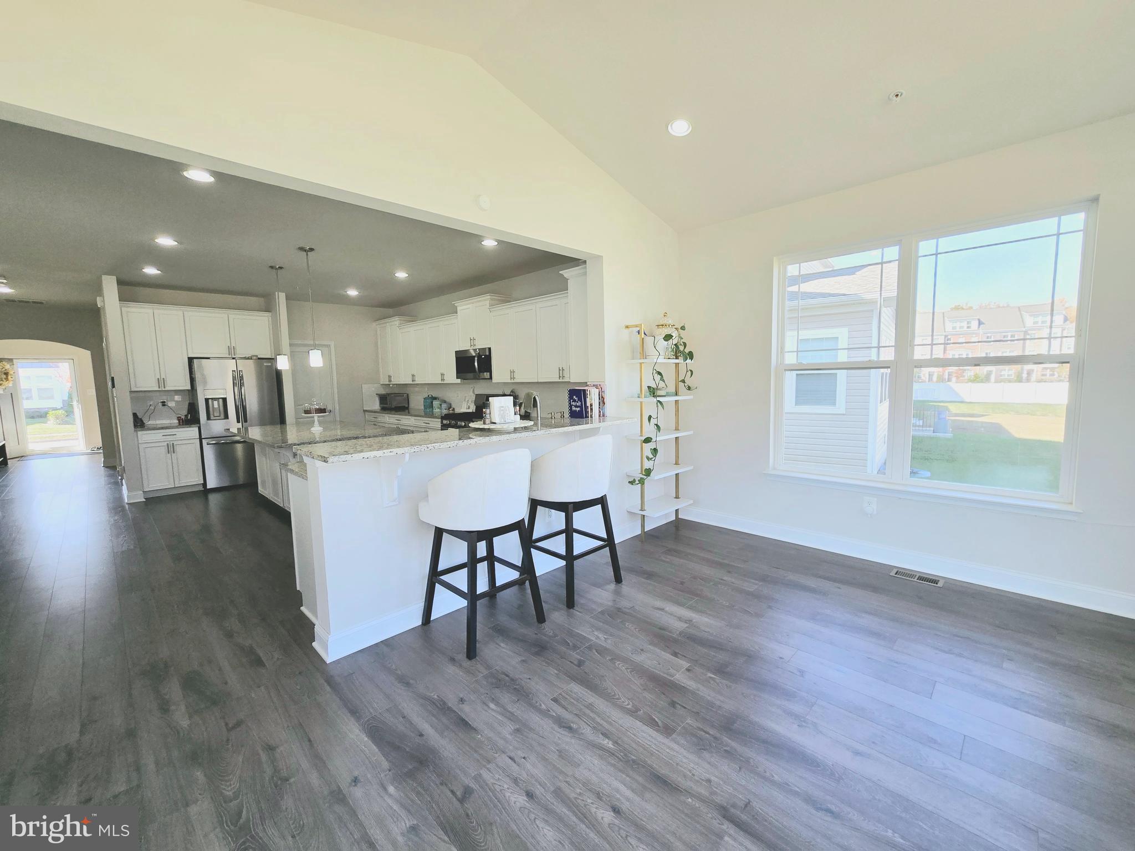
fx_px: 426
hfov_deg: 106.2
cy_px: 426
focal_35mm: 13
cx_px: 568
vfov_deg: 89.9
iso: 50
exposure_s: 1/147
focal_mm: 2.2
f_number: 2.2
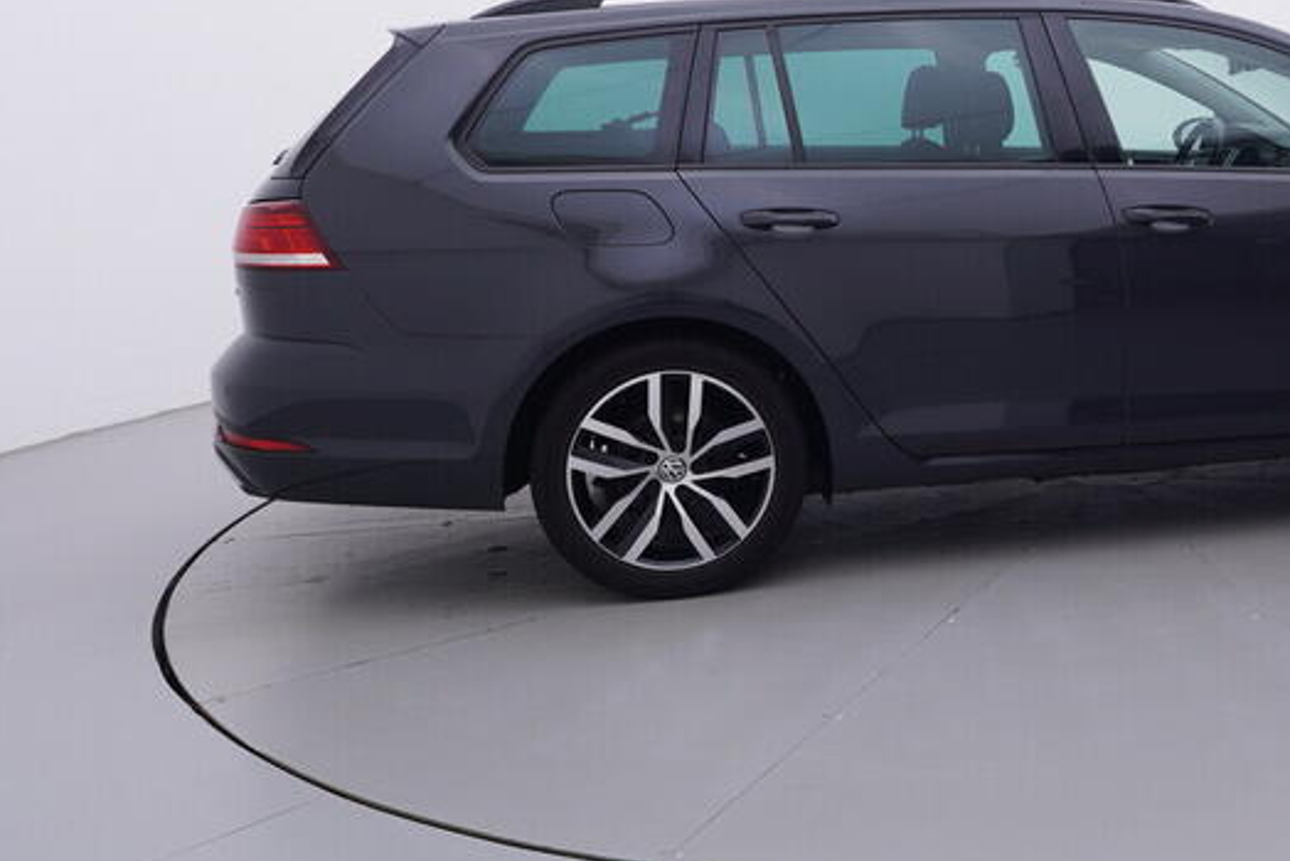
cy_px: 263
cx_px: 1118
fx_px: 1577
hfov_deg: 41.6
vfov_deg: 30.3
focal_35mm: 44
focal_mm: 15
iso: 200
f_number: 5
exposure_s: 1/80
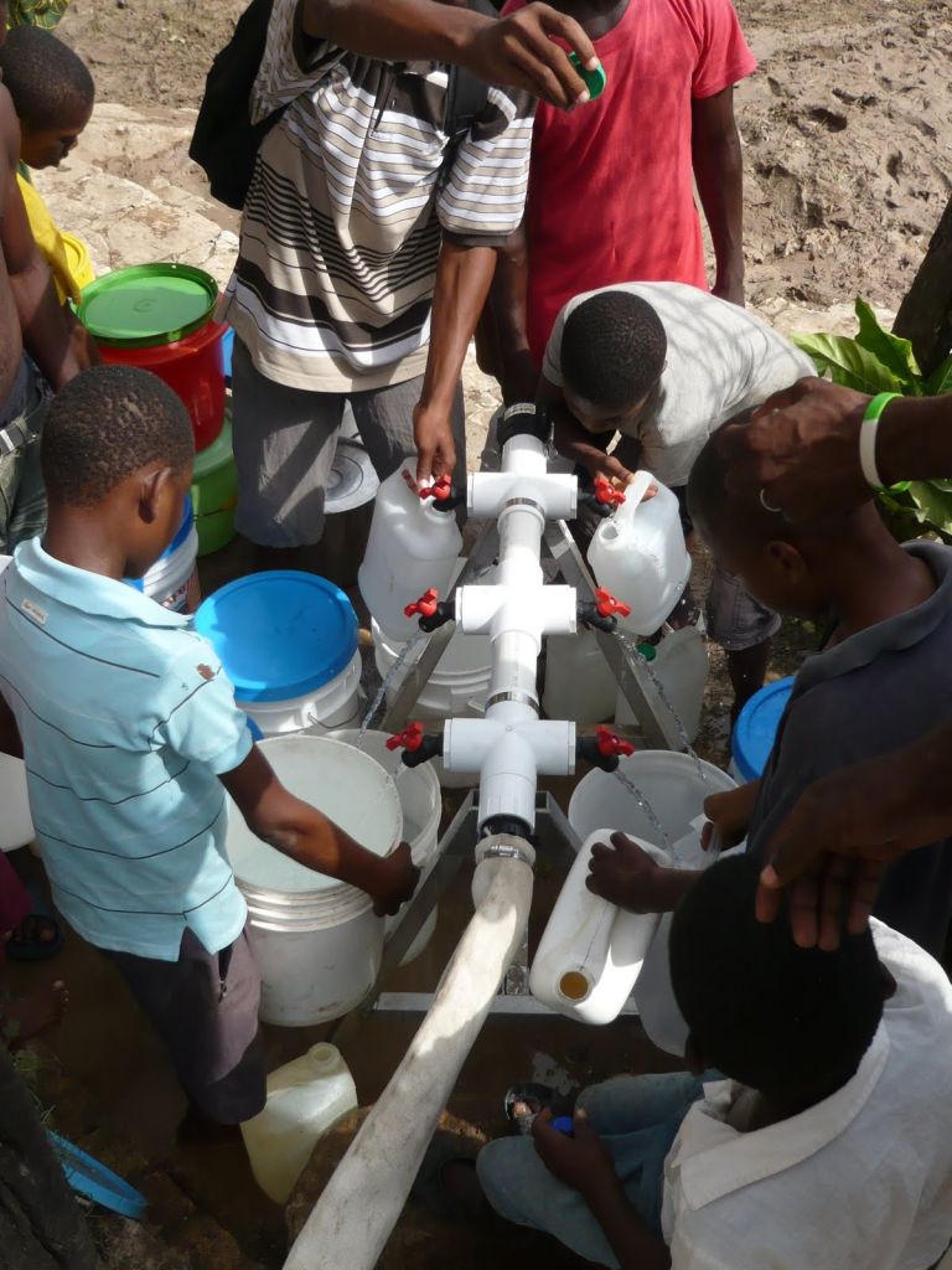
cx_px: 476
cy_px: 635
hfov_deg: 37.7
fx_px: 1393
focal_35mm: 38
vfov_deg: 49.0
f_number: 3.2
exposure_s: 1/800
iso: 100
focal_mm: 6.2
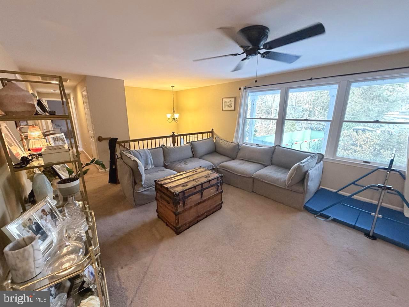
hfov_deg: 102.1
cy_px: 154
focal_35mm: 14
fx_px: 165
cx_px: 204
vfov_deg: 85.7
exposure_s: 1/60
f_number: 2.2
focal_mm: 2.22
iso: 500
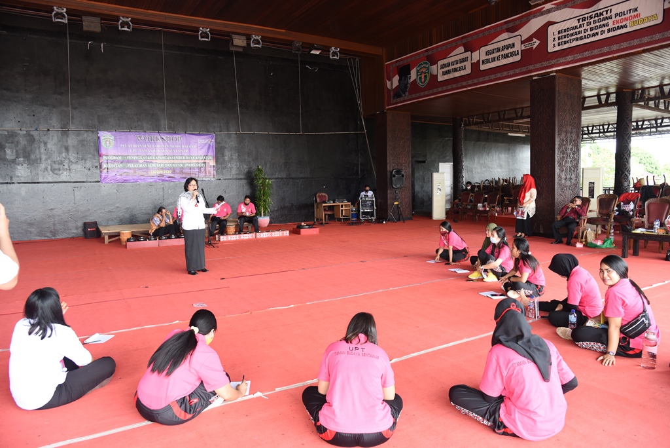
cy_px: 224
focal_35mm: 24
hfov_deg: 73.7
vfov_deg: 53.2
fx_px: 447
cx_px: 335
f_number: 5.6
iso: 800
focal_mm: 24
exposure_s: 1/125
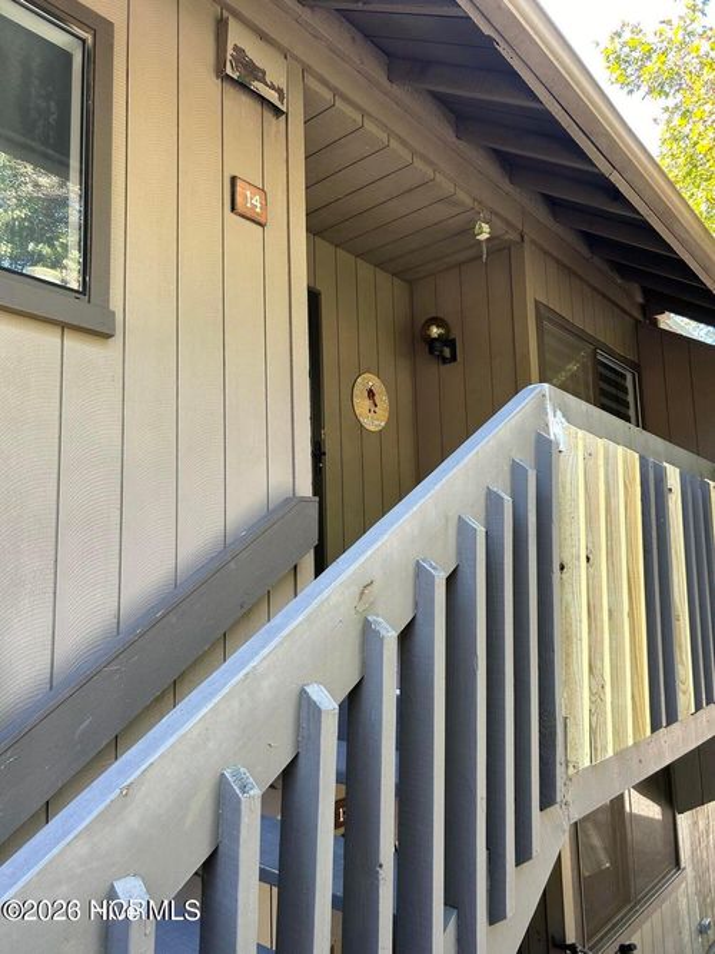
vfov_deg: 67.3
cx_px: 358
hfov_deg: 53.0
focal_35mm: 26
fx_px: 716
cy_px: 477
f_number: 1.5
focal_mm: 5.7
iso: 50
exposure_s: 1/121
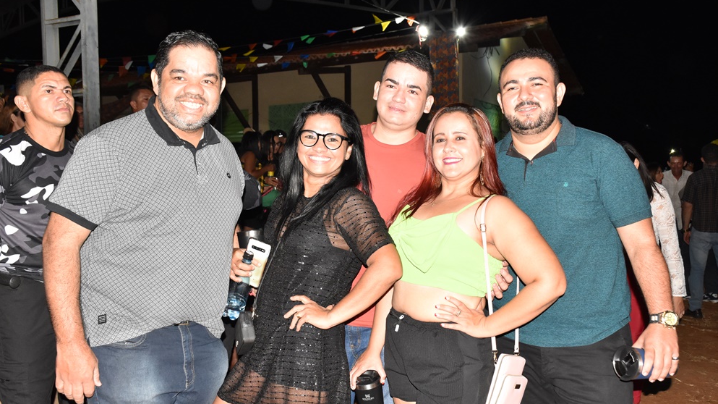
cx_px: 359
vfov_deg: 31.2
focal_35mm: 38
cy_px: 220
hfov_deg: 52.8
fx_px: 723
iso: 1600
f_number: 6.3
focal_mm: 24
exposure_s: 1/100
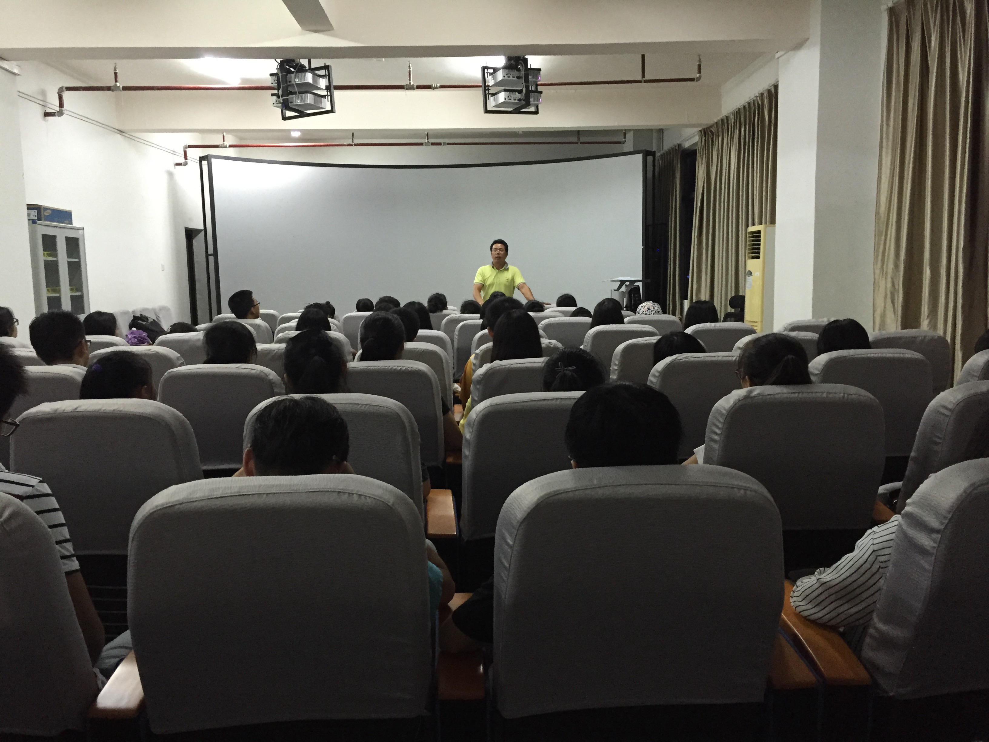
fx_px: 829
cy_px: 371
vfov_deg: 48.2
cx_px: 494
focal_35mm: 29
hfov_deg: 61.7
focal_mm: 4.15
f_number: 2.2
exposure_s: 1/24
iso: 250
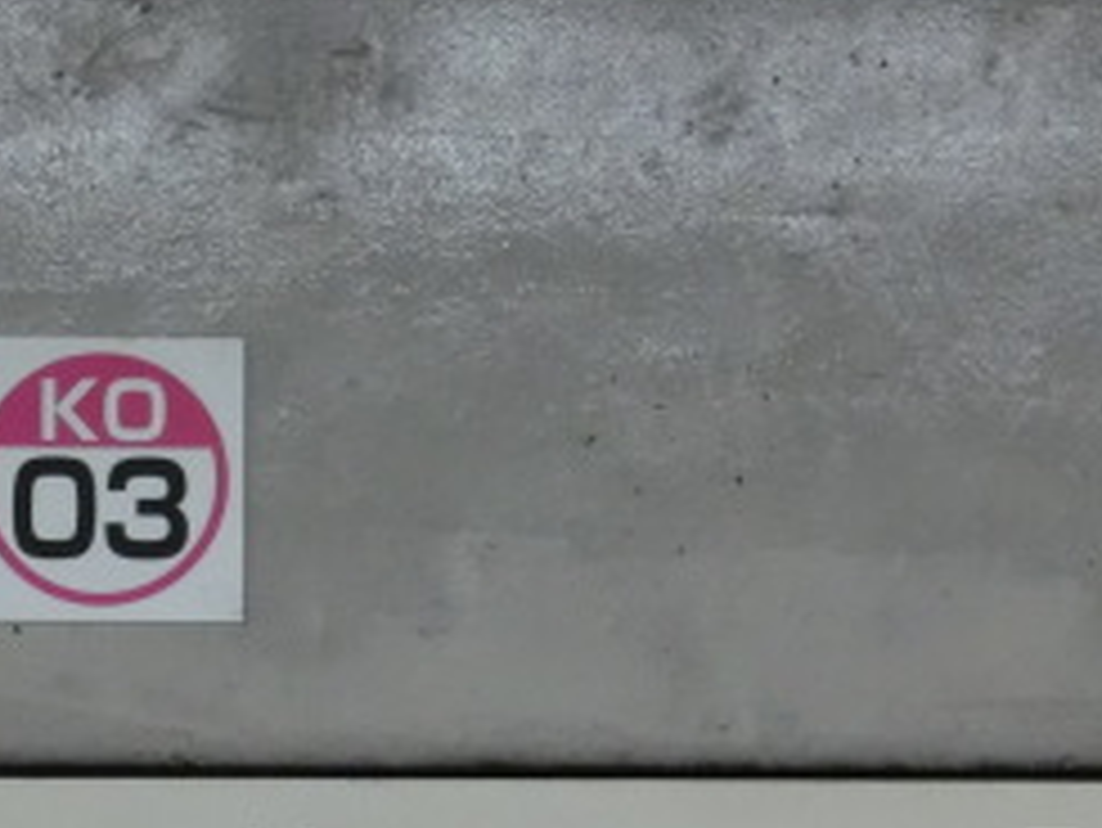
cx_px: 58
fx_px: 5829
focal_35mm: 183
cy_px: 796
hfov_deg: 10.7
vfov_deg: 8.1
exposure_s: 1/30
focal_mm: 12.4
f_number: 5.2
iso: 800
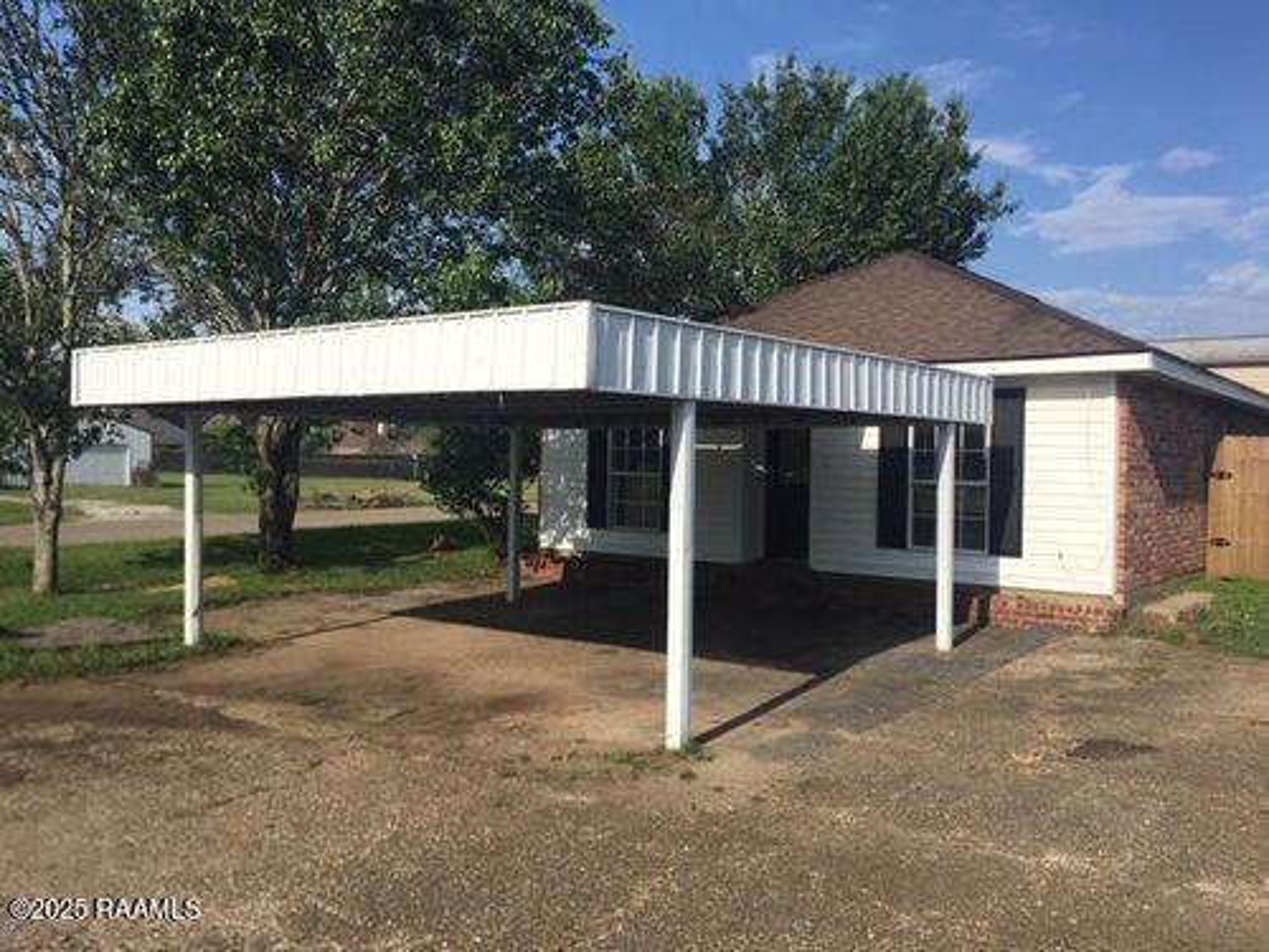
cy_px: 476
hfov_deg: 61.7
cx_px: 634
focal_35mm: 29
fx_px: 1063
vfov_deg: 48.2
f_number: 2.2
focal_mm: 4.15
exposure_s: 1/2331
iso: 25
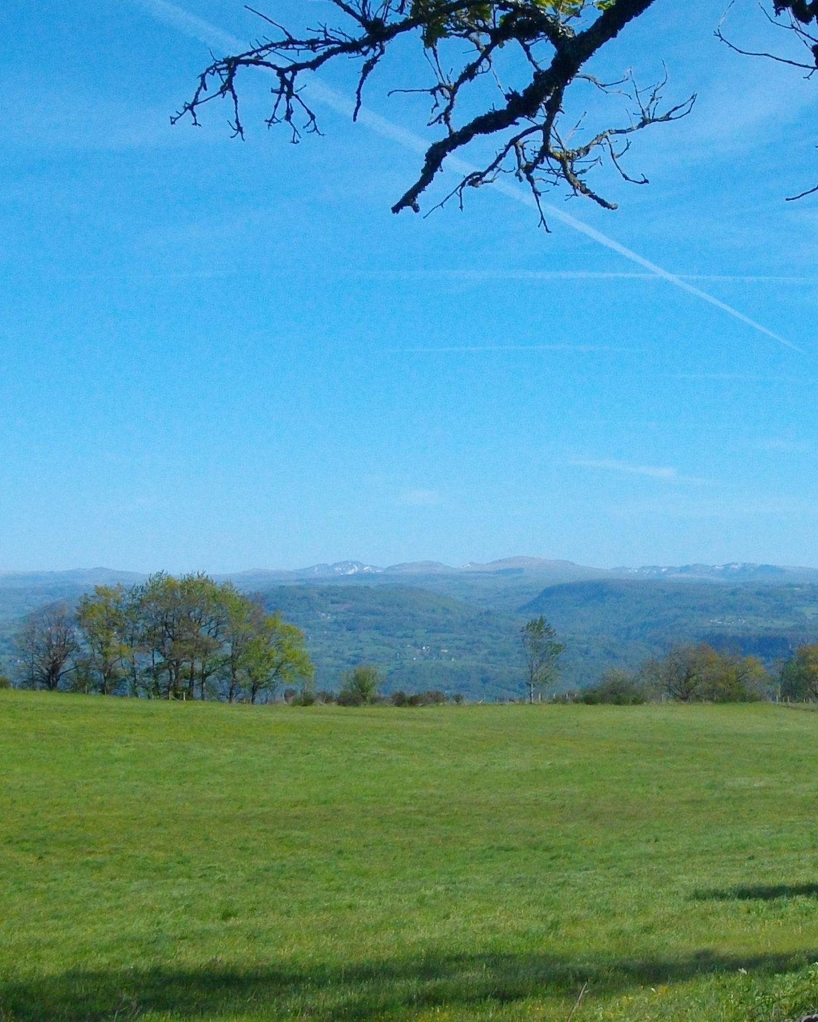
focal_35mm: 72
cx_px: 580
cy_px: 561
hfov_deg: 21.1
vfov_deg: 26.4
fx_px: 2179
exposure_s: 1/200
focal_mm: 5.7
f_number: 8.8
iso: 100
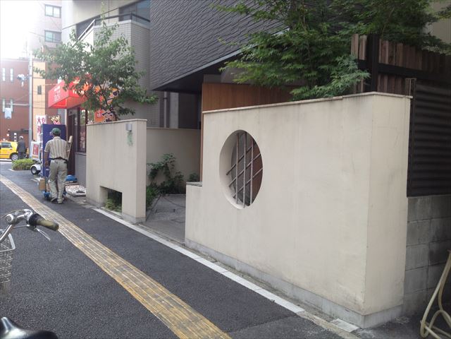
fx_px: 456
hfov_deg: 52.6
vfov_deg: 40.7
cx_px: 226
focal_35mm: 35
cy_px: 170
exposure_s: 1/60
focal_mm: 4.28
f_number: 2.4
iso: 50
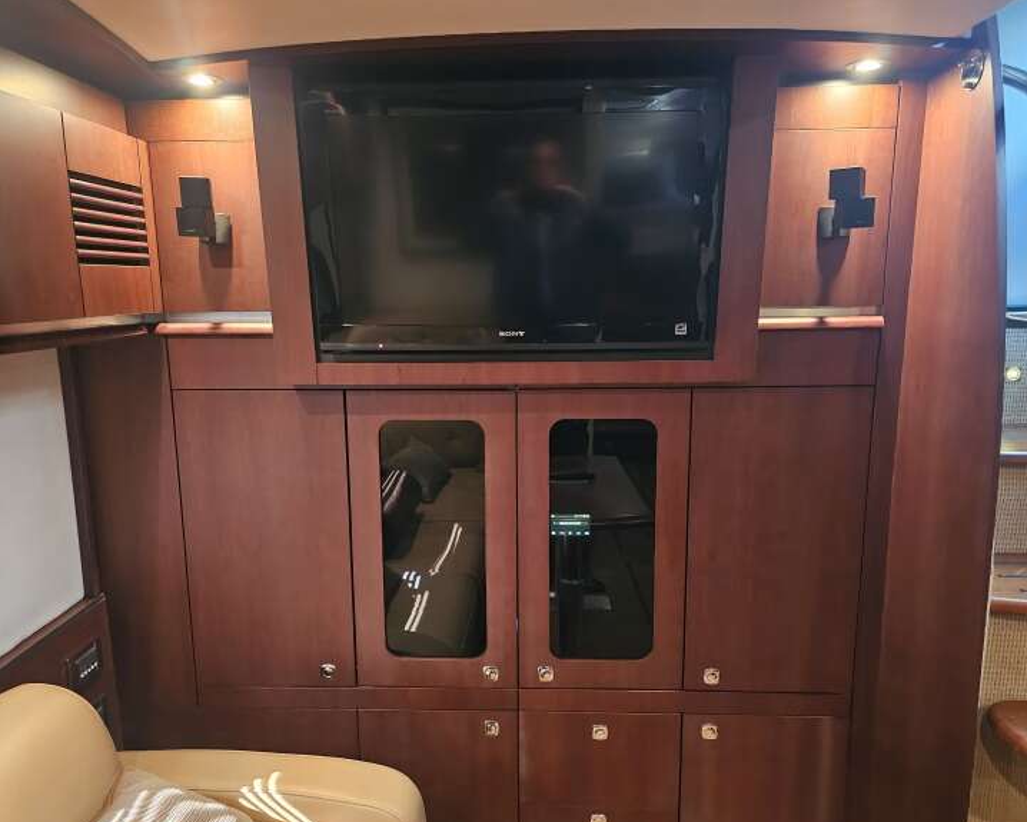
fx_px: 760
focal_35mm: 25
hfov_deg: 68.1
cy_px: 425
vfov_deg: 56.8
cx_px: 502
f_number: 1.7
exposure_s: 1/20
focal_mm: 6.3
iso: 1250
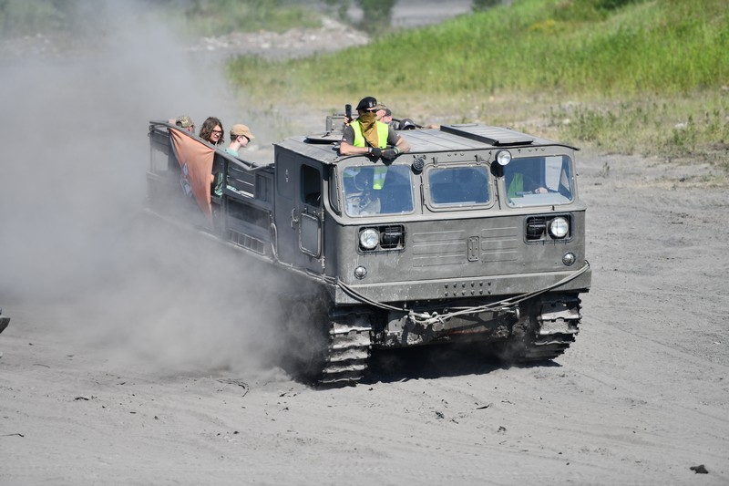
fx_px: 4049
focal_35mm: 200
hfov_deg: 10.3
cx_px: 364
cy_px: 243
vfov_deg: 6.9
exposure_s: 1/4000
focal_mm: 200
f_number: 2.8
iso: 200
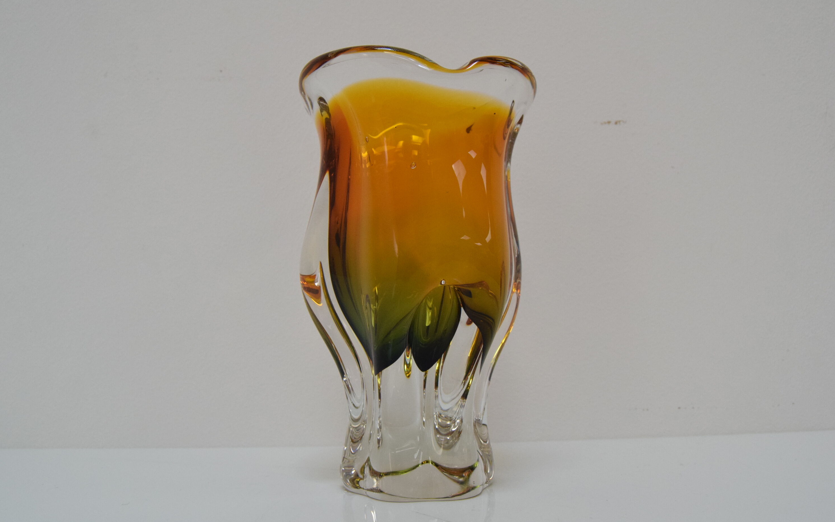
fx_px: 774
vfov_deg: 37.3
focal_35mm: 34
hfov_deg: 56.7
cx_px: 416
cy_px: 254
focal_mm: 22
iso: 1600
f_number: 8
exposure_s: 1/250
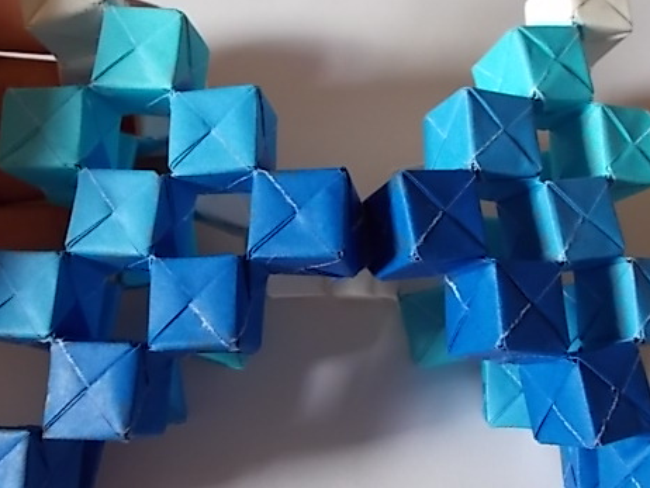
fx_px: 676
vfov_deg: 39.7
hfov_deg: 51.3
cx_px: 324
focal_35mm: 36
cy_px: 240
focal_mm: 4.6
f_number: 3.2
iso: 200
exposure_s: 1/25
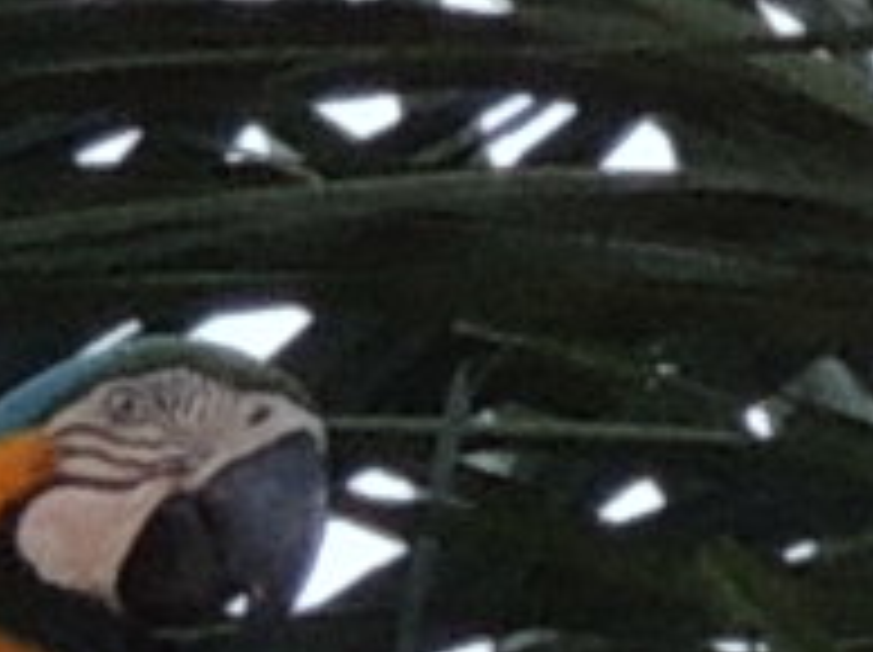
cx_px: 54
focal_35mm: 660
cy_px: 607
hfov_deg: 3.0
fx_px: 16624
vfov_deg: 2.2
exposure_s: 1/500
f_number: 4.6
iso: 280
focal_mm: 35.6
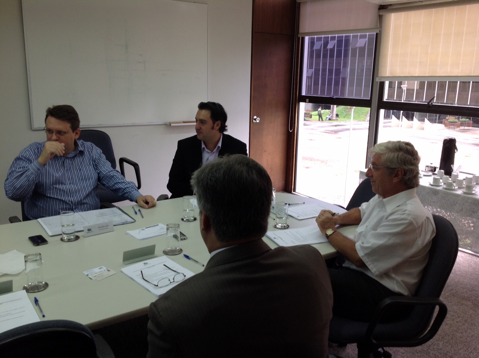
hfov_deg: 52.7
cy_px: 179
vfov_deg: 40.6
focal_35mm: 35
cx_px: 240
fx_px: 484
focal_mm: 4.28
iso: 64
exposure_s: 1/60
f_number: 2.4
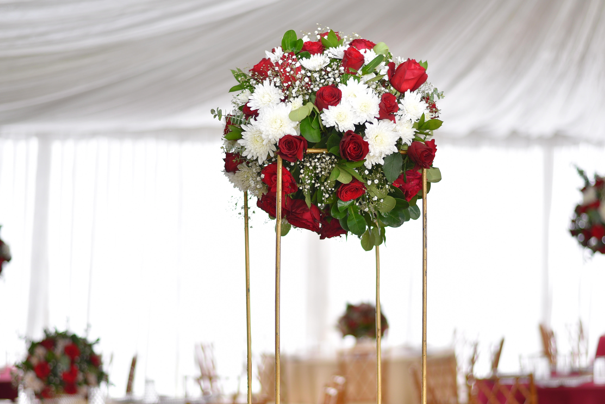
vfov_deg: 18.4
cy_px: 282
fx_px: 1244
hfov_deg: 27.3
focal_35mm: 74
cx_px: 328
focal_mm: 50
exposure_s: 1/1000
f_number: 1.8
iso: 100
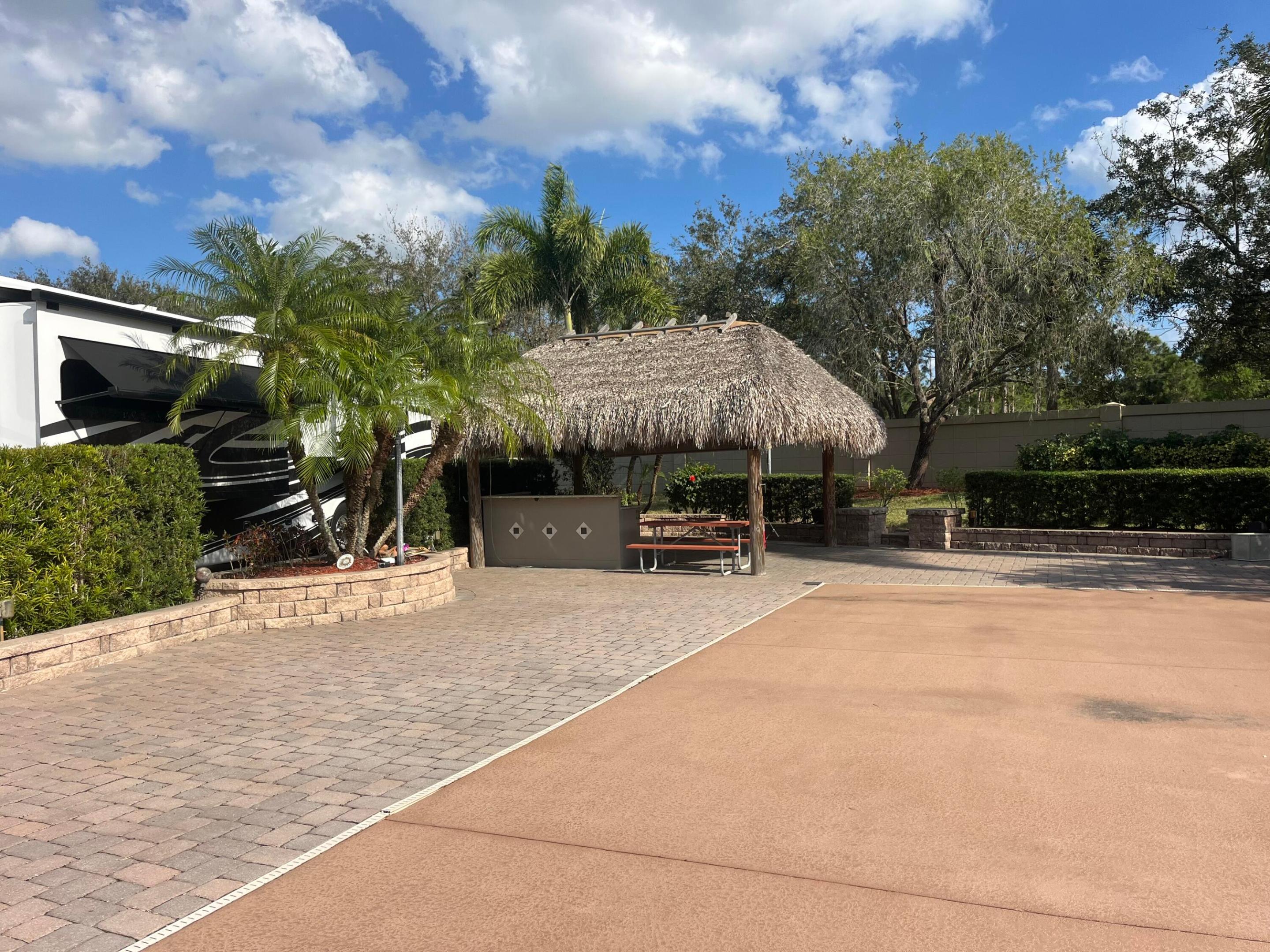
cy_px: 476
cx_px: 635
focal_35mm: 26
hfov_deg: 67.3
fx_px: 954
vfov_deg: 53.1
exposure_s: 1/3876
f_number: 1.6
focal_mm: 5.1
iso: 50
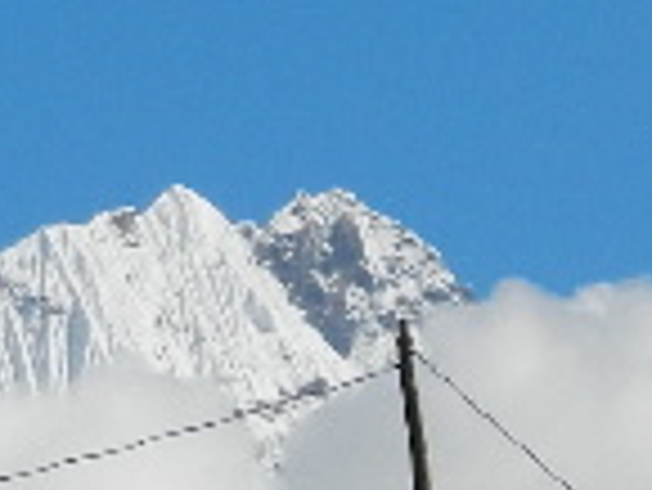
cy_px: 274
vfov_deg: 1.9
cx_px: 522
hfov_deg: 2.5
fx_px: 15005
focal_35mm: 796
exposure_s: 1/1600
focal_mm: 25.9
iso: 160
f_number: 5.2
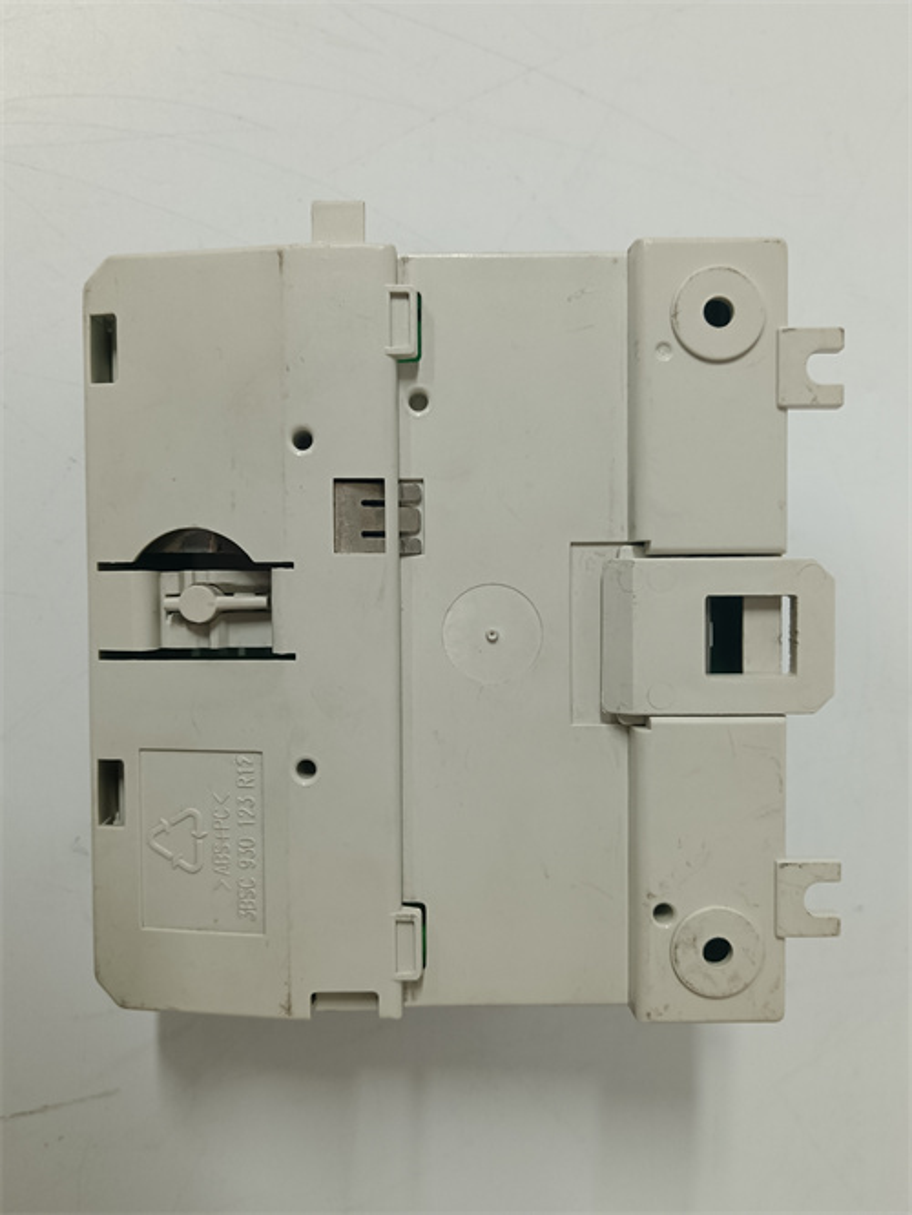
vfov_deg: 65.3
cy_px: 608
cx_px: 456
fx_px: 948
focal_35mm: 27
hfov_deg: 51.4
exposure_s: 1/50
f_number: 1.9
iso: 746
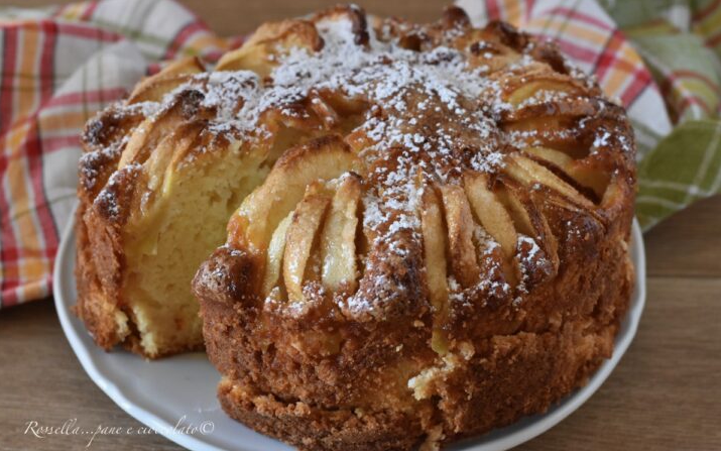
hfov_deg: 26.8
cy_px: 225
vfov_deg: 16.9
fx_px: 1513
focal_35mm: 77
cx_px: 359
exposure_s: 1/50
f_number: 6.3
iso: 1250
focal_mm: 50
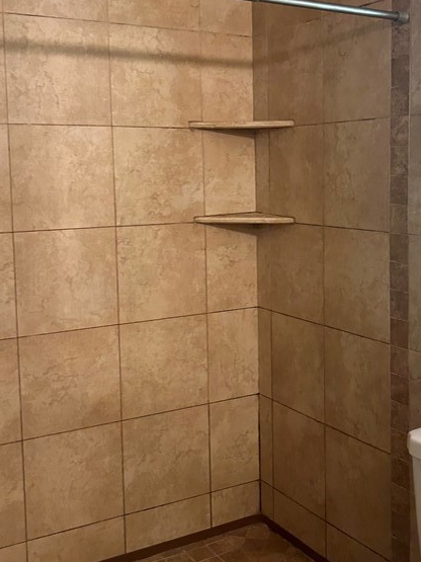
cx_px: 294
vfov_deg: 39.6
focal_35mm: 48
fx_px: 779
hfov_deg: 29.9
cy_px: 245
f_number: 1.5
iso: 100
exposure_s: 1/120
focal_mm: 5.7
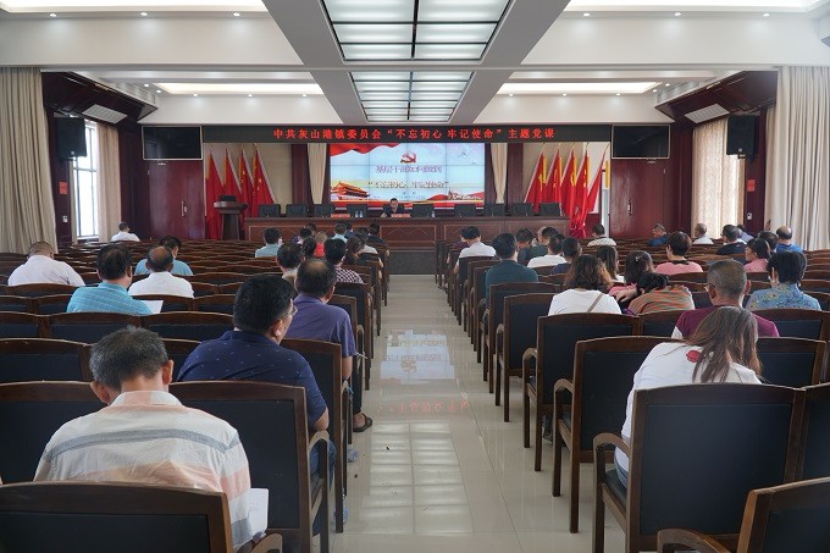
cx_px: 415
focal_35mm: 30
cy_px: 276
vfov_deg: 43.6
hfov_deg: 61.9
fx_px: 691
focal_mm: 20
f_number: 4
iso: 160
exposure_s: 1/60
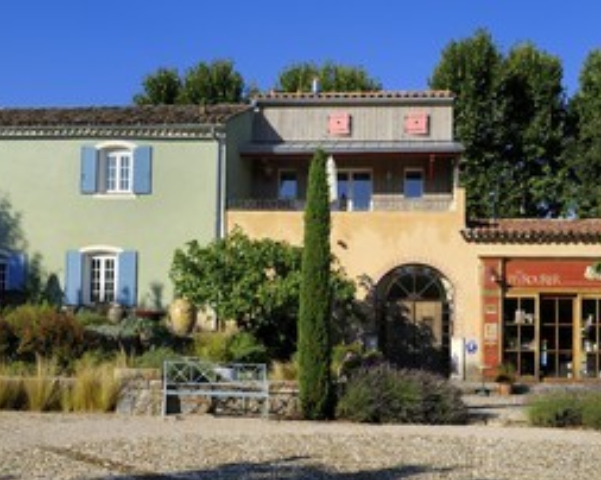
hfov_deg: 35.4
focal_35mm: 53
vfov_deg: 28.5
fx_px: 942
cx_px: 321
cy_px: 295
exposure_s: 1/200
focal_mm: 34
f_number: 18
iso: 400
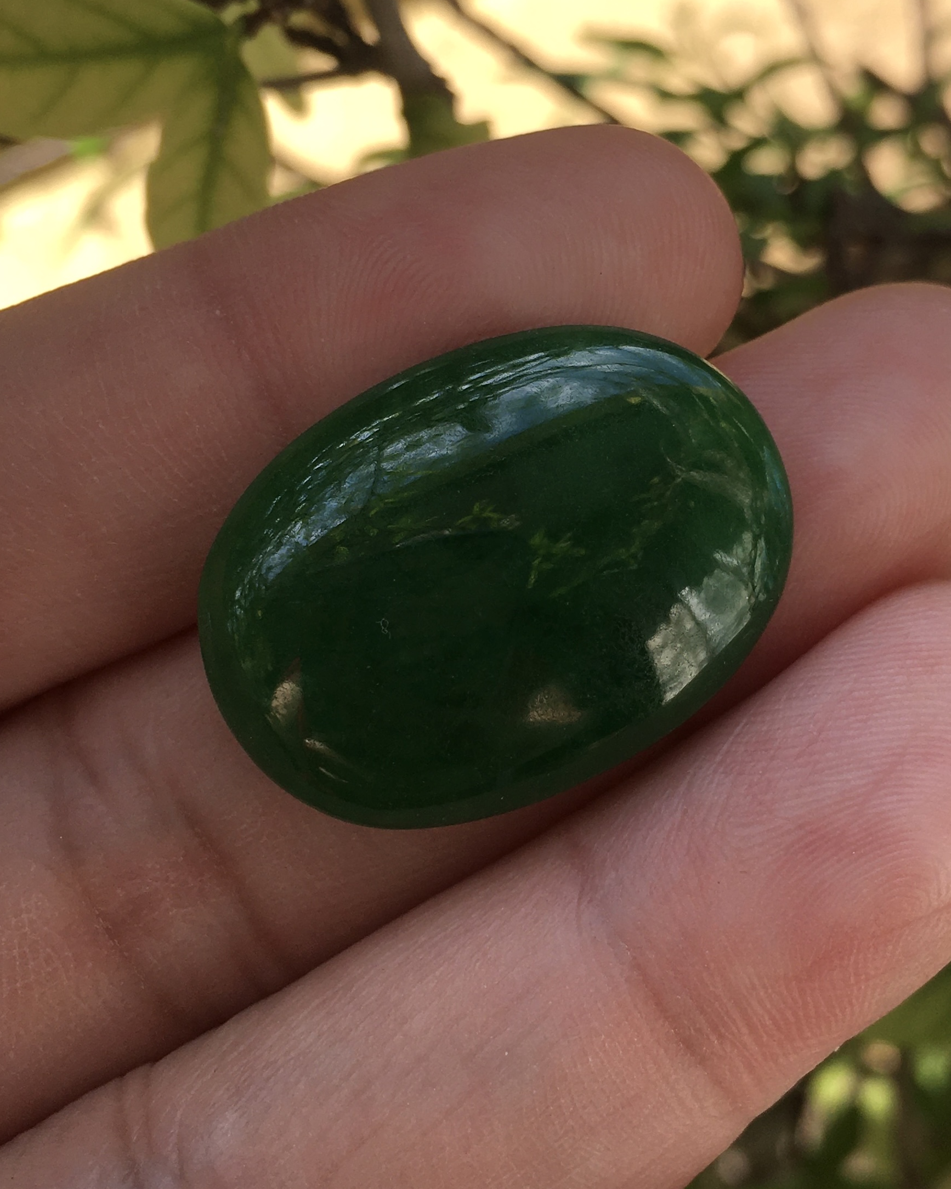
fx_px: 1091
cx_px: 483
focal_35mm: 31
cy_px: 566
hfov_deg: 47.1
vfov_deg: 57.2
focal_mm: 4.15
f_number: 2.2
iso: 25
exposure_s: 1/478
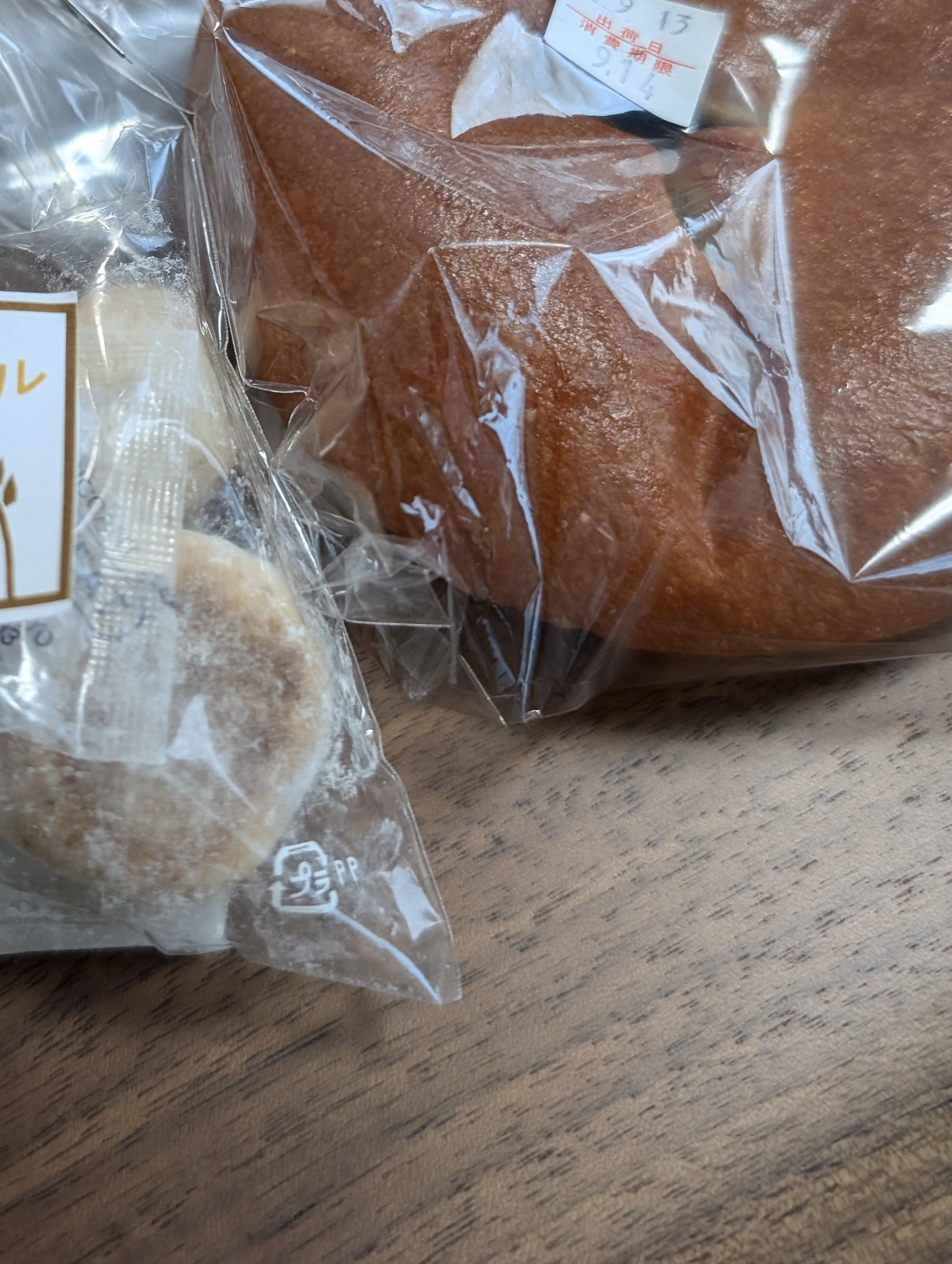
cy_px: 247
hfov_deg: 34.3
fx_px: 1500
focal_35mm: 41
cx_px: 206
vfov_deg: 43.5
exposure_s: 1/75
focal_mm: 6.9
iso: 159
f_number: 1.68
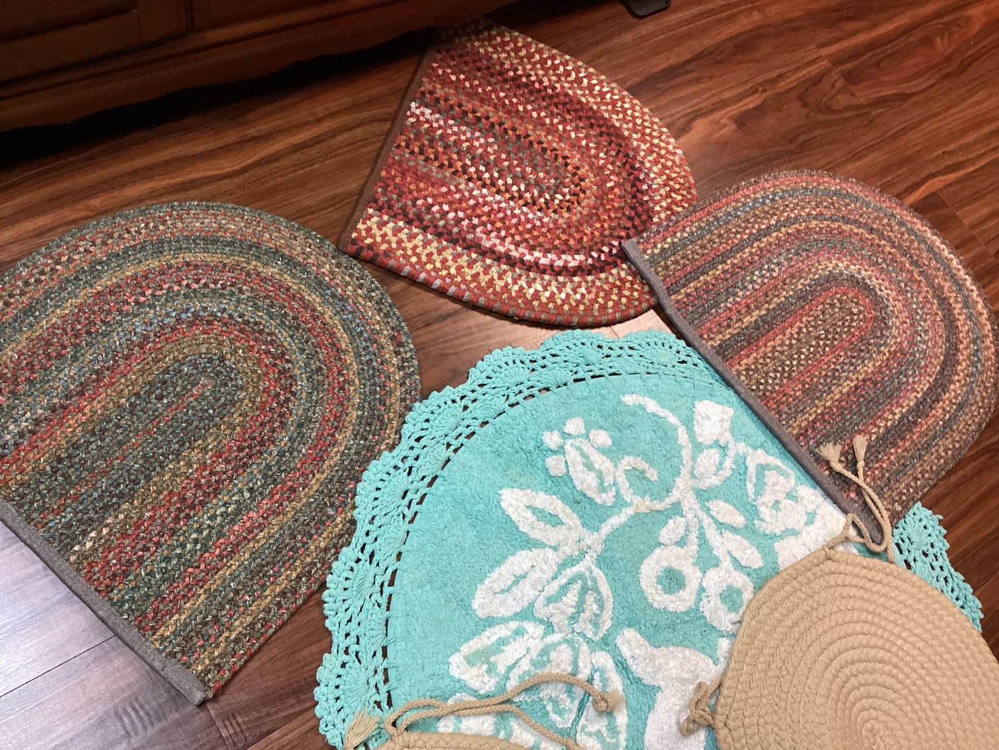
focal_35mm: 31
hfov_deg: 58.3
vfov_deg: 45.4
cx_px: 500
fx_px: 895
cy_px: 375
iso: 250
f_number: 2.4
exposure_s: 1/60
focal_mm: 3.3
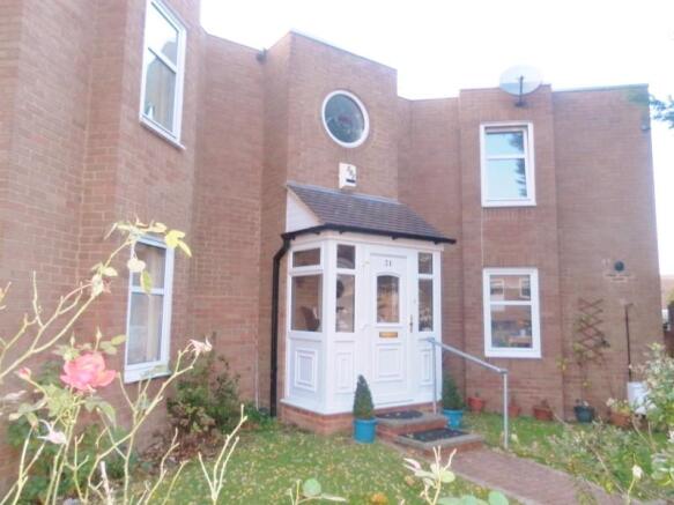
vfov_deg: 49.7
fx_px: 545
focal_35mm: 28
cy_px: 252
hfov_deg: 63.5
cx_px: 337
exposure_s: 1/50
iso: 250
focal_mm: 4.9
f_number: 3.2
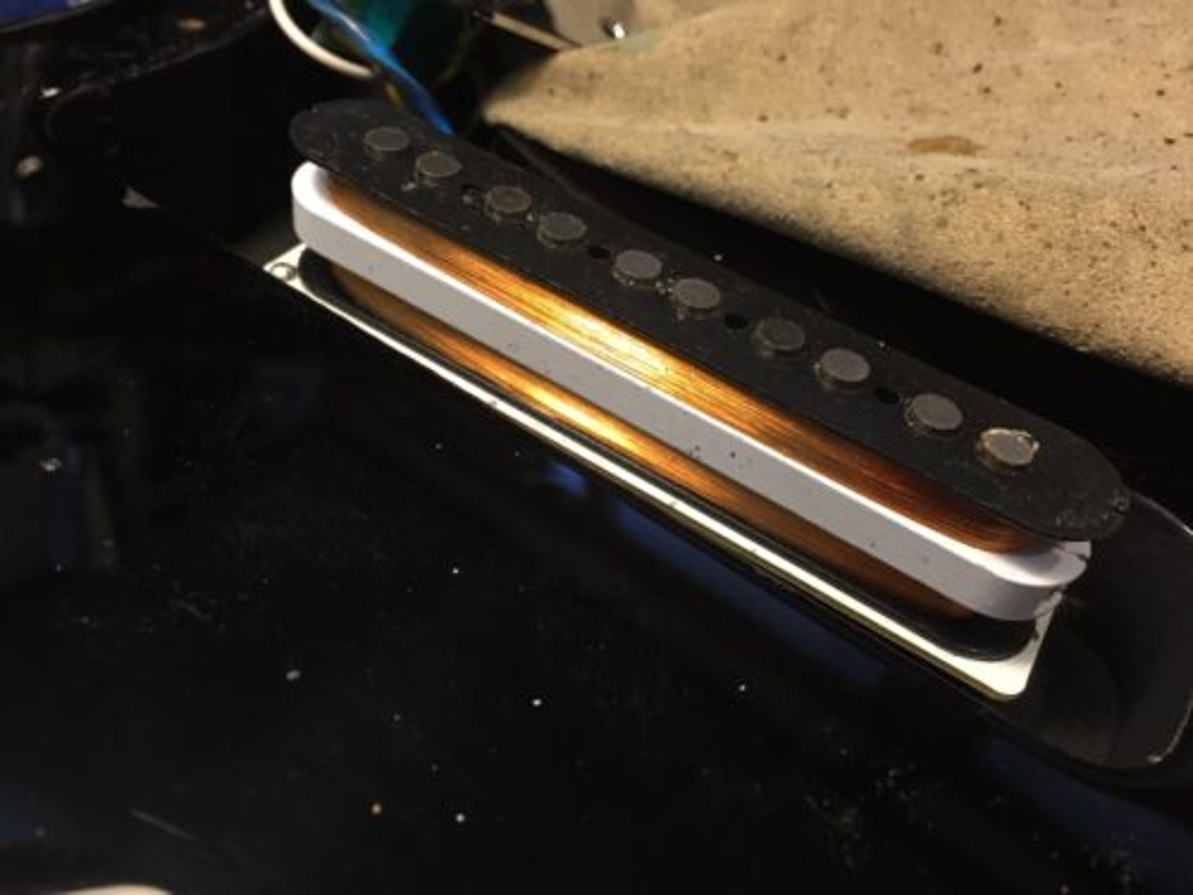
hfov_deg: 61.7
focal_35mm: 29
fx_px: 999
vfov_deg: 48.2
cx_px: 596
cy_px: 448
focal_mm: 4.15
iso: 50
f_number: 2.2
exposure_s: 1/30
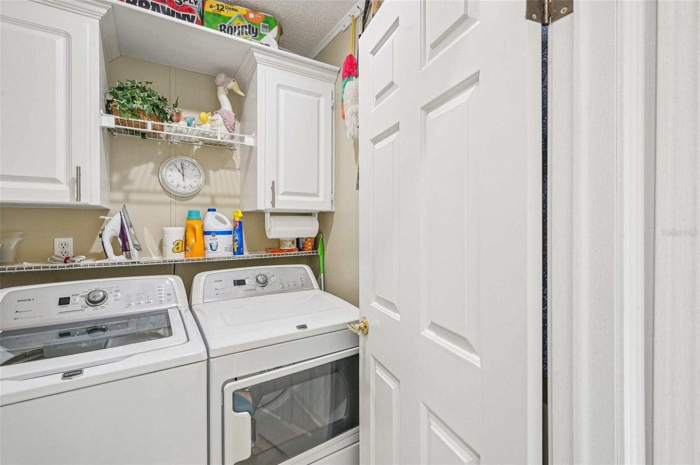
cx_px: 350
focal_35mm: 16
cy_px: 232
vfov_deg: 73.6
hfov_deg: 96.8
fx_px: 311
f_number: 8
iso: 400
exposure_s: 1/13
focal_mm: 16
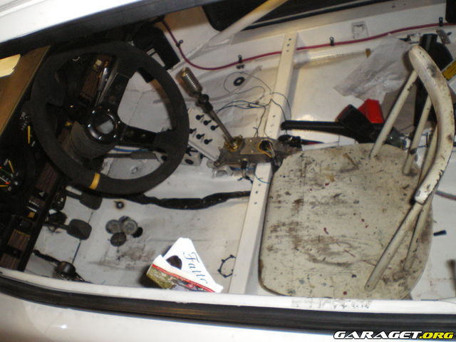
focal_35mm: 38
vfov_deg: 37.7
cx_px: 228
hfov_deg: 49.0
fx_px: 501
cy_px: 171
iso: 400
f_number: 3.1
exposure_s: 1/50
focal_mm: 6.3
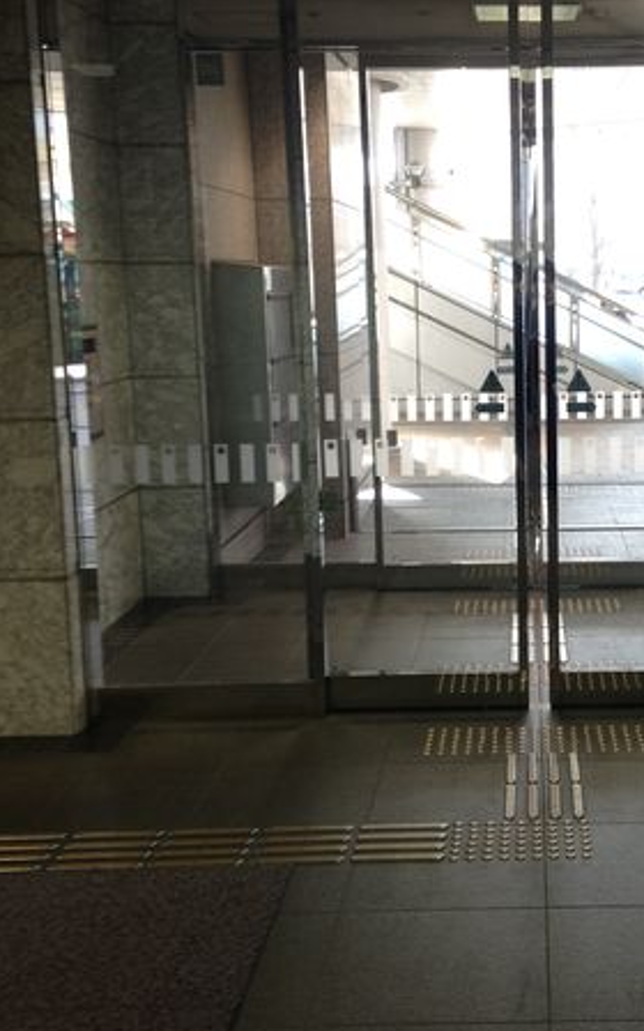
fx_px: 1404
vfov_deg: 40.3
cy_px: 476
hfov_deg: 25.3
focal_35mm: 50
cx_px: 543
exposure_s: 1/40
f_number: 2.4
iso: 50
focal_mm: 4.12
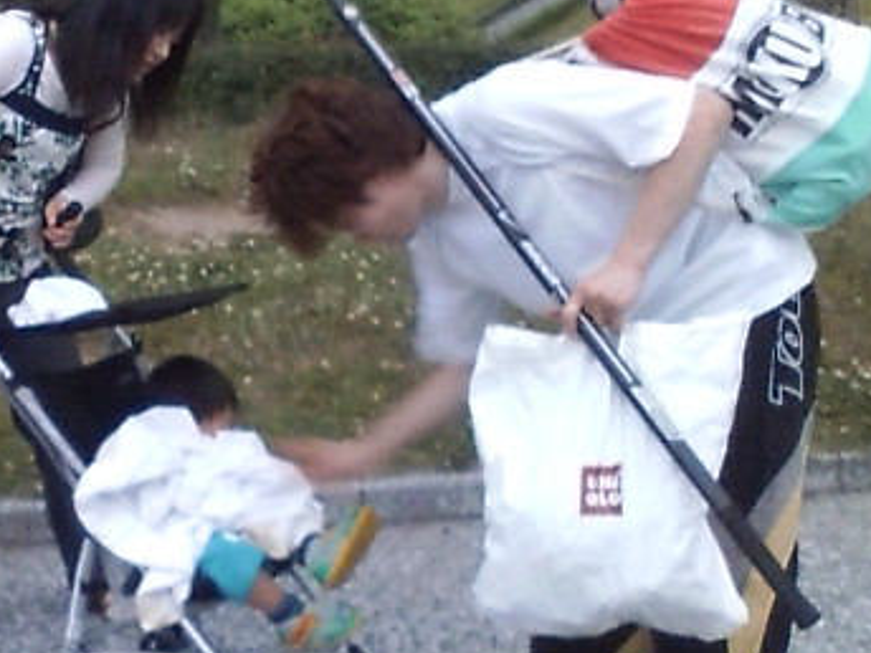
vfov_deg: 27.0
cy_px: 304
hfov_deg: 34.6
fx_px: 1359
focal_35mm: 54
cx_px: 192
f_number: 3.5
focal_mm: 3.73
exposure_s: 1/12
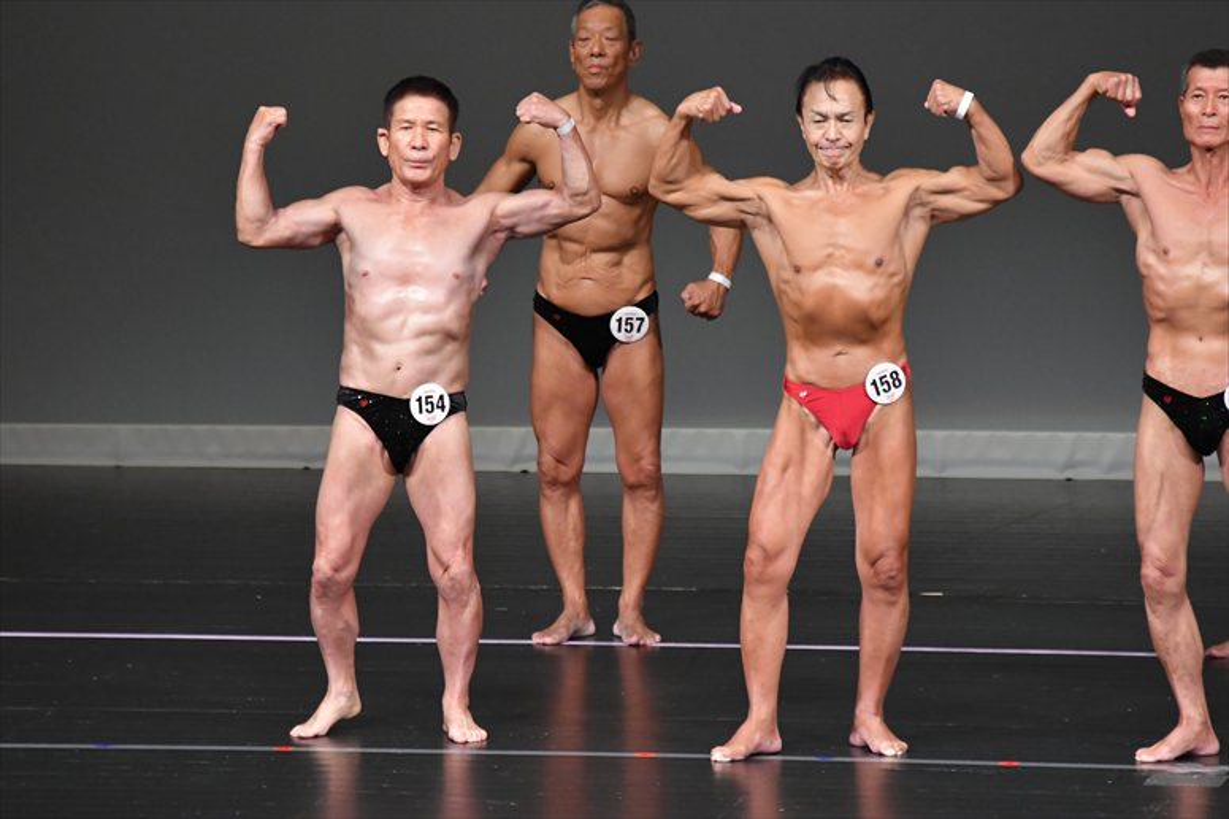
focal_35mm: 375
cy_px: 410
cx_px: 614
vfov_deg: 3.7
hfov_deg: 5.5
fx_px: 12796
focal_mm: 250
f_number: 5.6
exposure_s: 1/400
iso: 4000
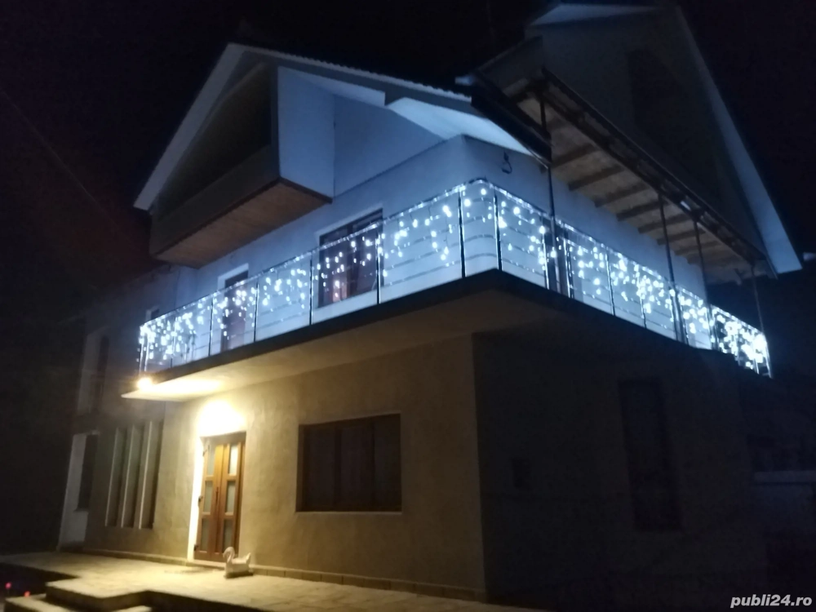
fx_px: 613
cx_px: 408
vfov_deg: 53.1
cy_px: 306
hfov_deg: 67.3
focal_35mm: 26
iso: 6240
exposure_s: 1/11.1
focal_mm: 6.24
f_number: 1.8
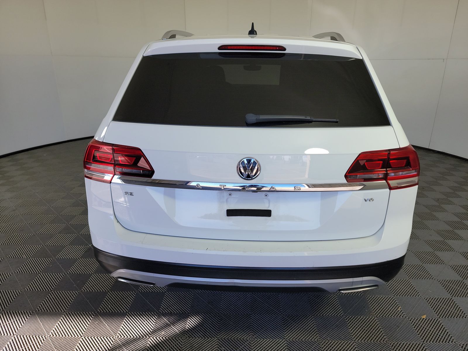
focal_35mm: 24
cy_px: 176
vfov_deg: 56.8
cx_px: 234
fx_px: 324
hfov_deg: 71.6
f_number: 1.8
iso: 50
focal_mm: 6.7
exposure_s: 1/216
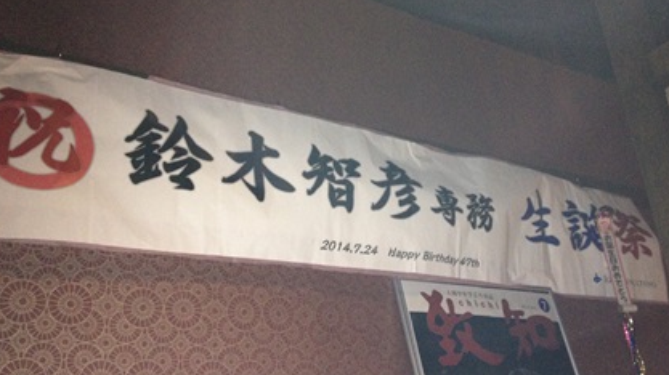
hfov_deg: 49.4
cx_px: 355
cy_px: 199
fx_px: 727
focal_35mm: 41
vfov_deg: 29.0
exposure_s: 1/16
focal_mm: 4.28
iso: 250
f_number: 2.4
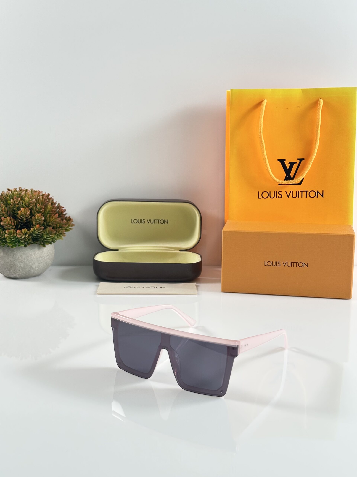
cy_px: 238
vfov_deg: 39.7
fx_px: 660
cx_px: 178
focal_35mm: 48
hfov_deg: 30.3
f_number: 1.78
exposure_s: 1/100
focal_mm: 6.86
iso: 80
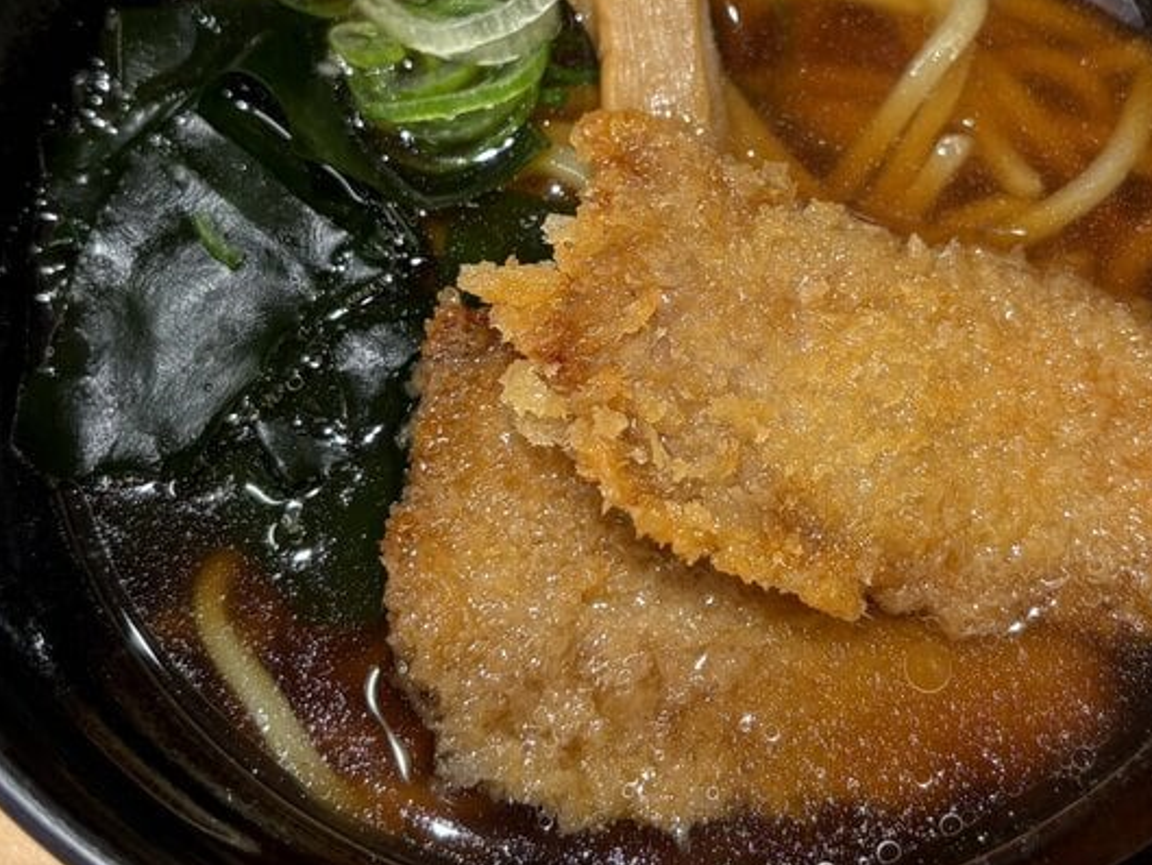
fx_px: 1964
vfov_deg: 24.7
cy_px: 299
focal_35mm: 59
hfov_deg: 32.6
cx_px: 697
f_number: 1.6
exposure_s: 1/50
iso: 80
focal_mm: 5.96
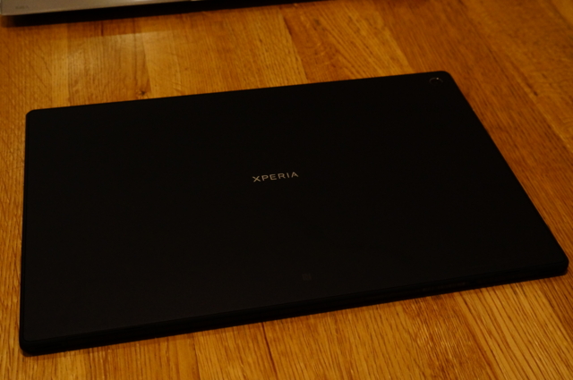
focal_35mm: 45
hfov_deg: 43.7
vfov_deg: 29.8
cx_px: 286
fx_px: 715
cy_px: 190
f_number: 8
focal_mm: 30
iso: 1600
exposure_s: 1/25
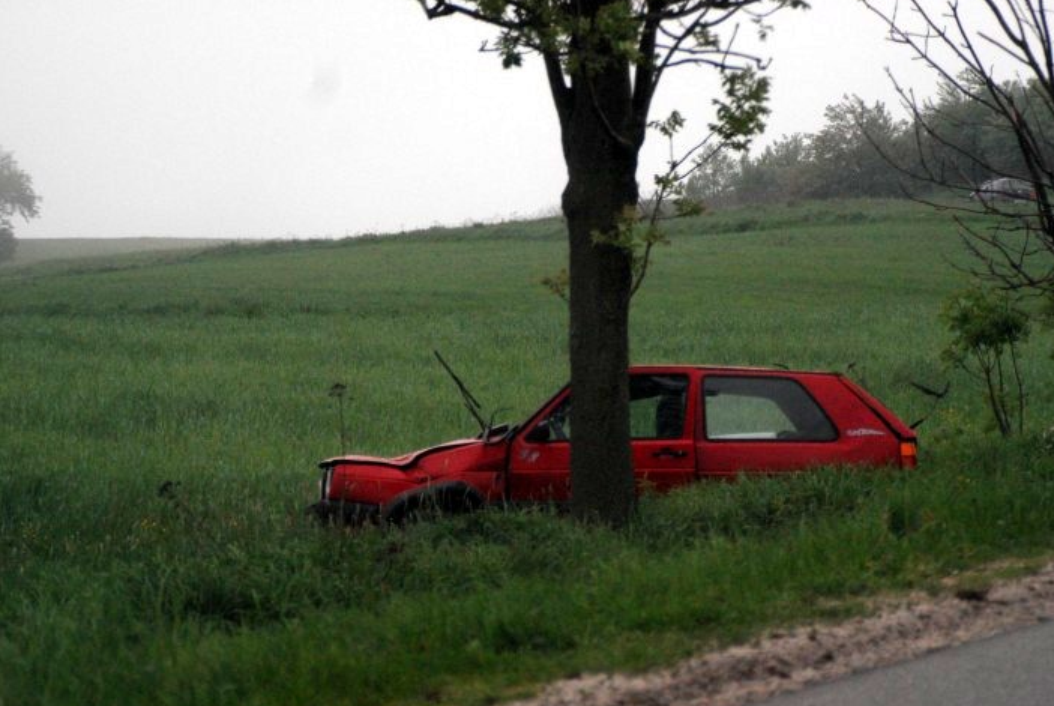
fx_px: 5264
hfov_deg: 11.4
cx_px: 525
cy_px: 379
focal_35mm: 180
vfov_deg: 7.7
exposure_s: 1/250
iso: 640
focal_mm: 105
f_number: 4.5
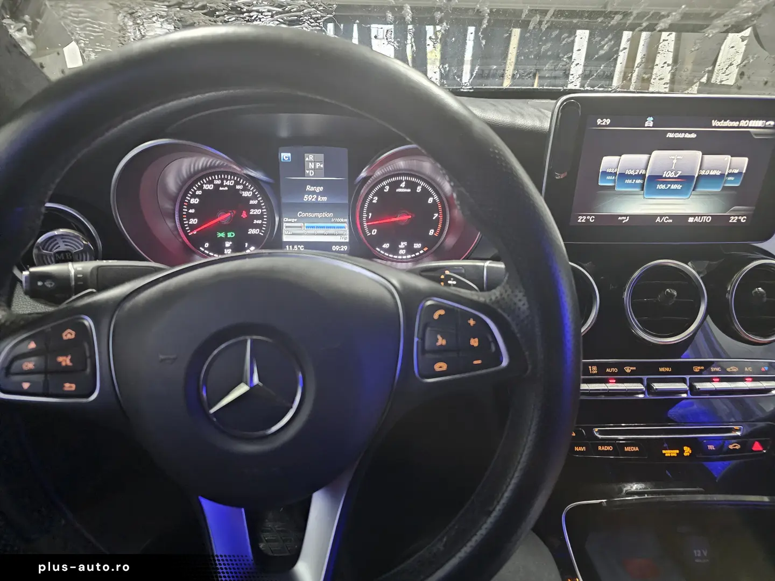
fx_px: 515
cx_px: 388
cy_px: 290
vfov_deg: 58.9
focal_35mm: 23
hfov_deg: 73.9
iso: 1250
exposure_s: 1/26.8
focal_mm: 6.3
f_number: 1.7
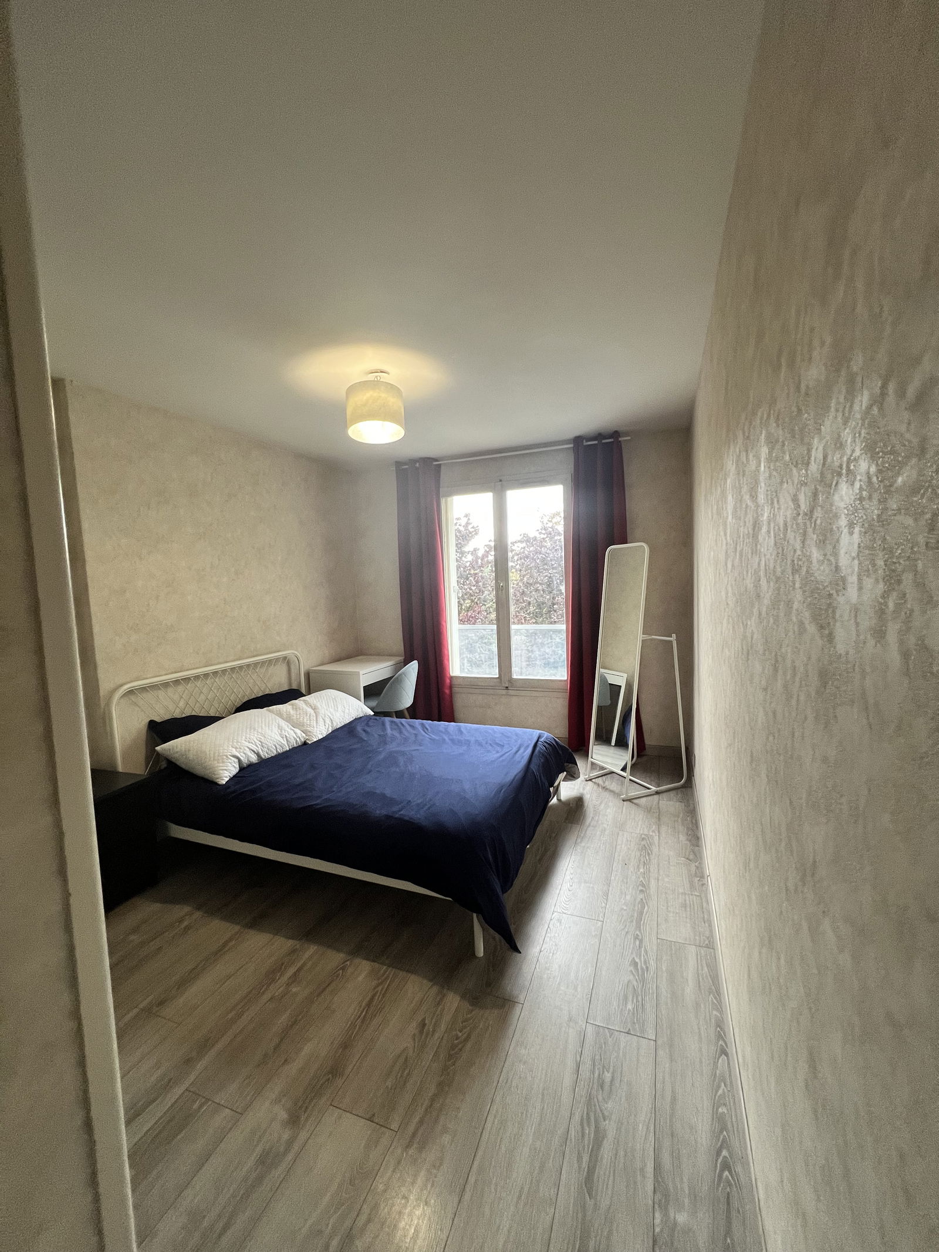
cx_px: 470
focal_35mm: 13
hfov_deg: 89.9
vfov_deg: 106.2
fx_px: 470
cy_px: 626
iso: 250
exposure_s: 1/94
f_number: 1.8
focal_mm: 1.57
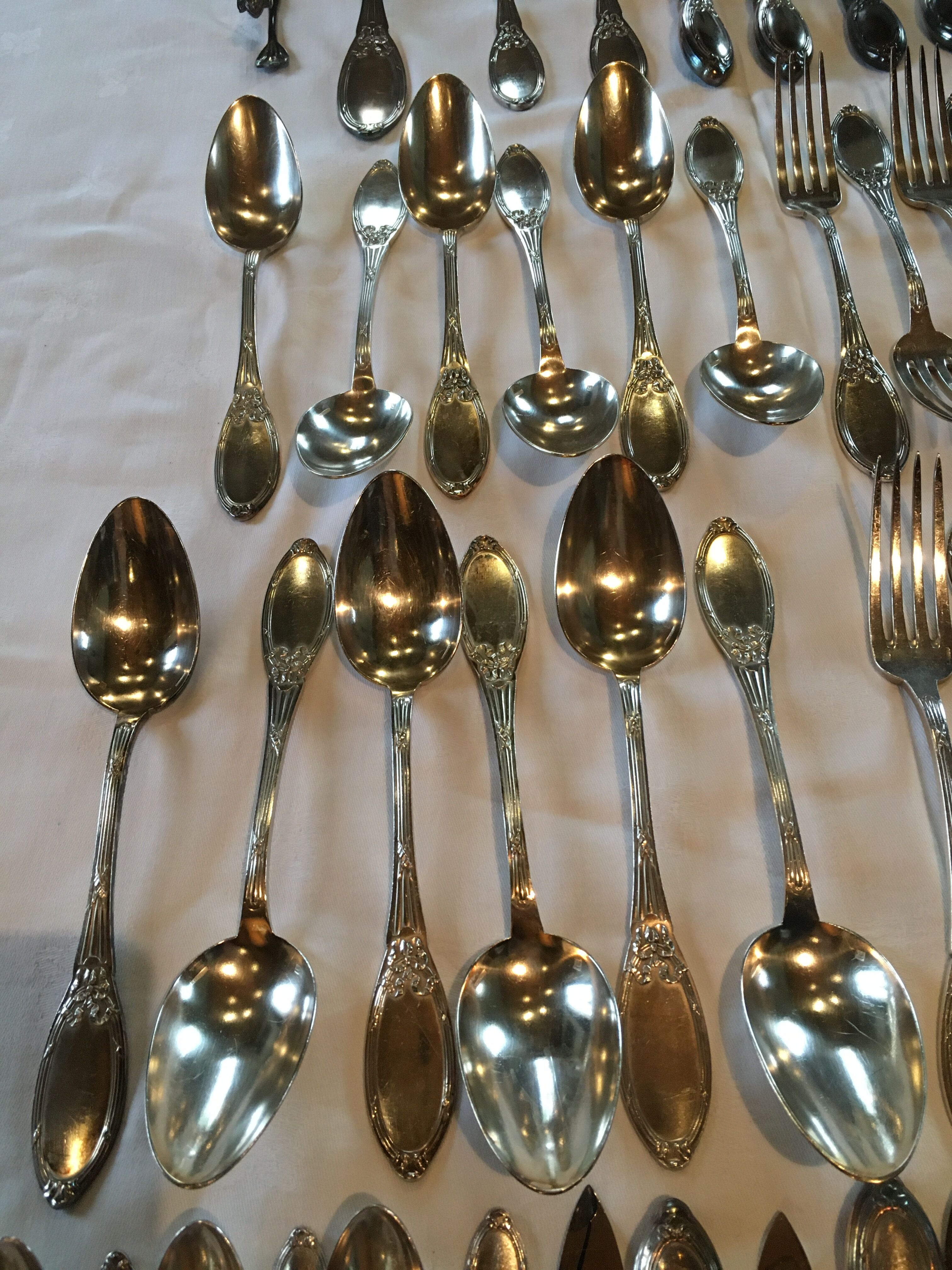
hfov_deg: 48.2
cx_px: 476
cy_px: 635
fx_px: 1063
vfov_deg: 61.7
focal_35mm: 29
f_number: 2.2
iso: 200
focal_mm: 4.15
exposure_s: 1/33
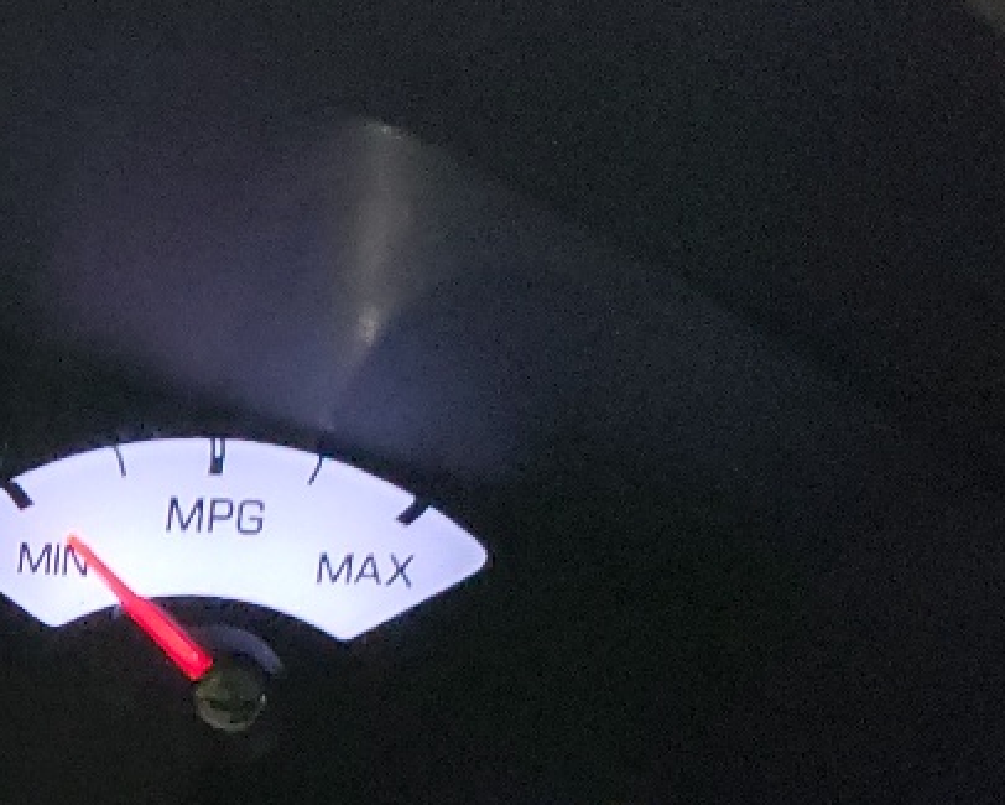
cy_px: 701
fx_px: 2975
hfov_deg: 16.1
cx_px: -832
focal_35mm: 100
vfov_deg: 15.3
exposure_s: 1/24
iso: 661
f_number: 1.5
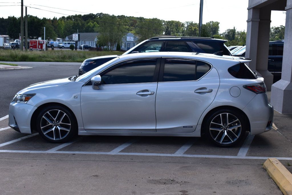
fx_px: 414
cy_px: 98
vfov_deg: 26.5
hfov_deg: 38.9
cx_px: 146
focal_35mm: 51
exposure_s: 1/400
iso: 400
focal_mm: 34
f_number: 11
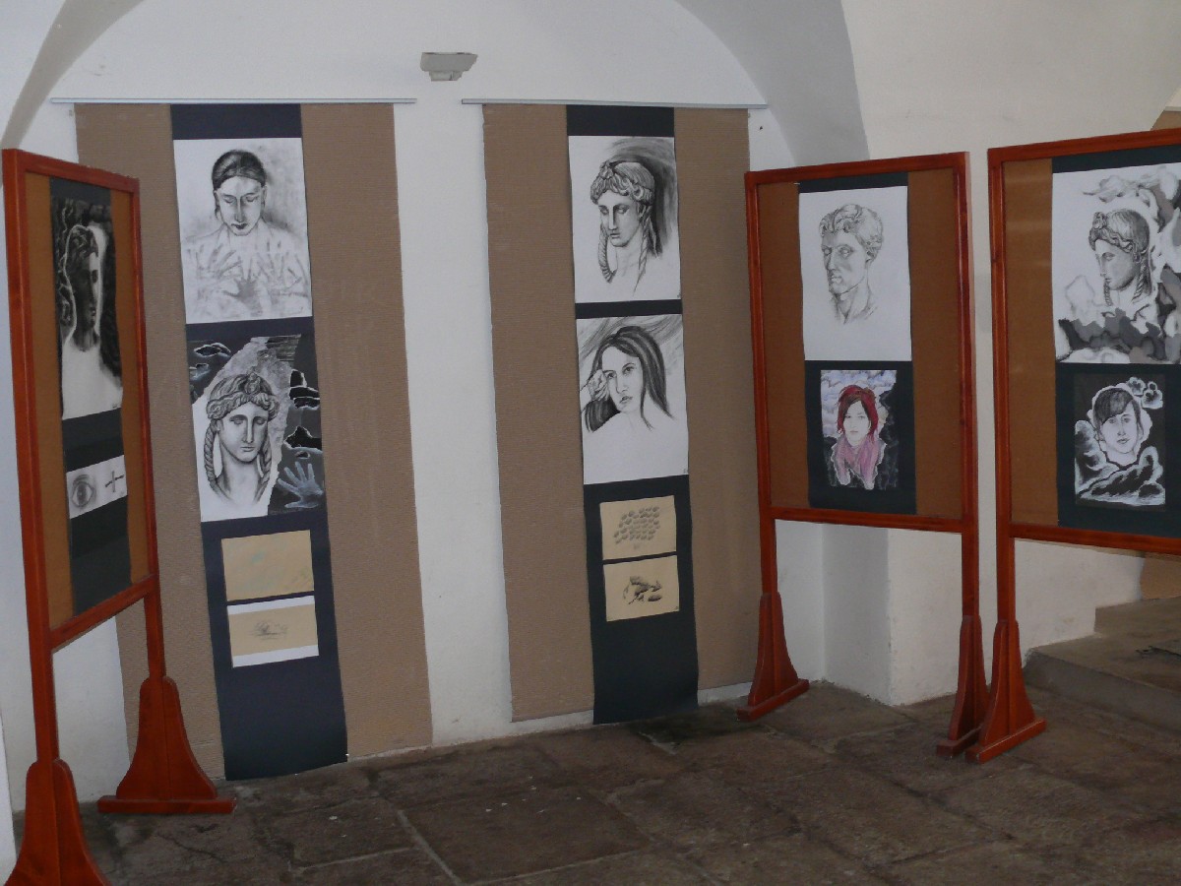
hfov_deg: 46.8
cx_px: 590
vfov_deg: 36.0
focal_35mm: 40
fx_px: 1365
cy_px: 443
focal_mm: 8.1
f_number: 2.8
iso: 200
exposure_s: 1/30
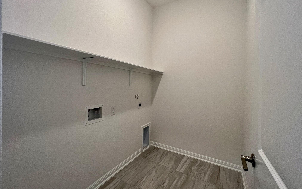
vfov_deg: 78.5
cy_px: 87
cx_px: 153
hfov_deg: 105.3
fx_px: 115
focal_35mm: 14
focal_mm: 1.57
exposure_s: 1/120
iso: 250
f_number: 1.8
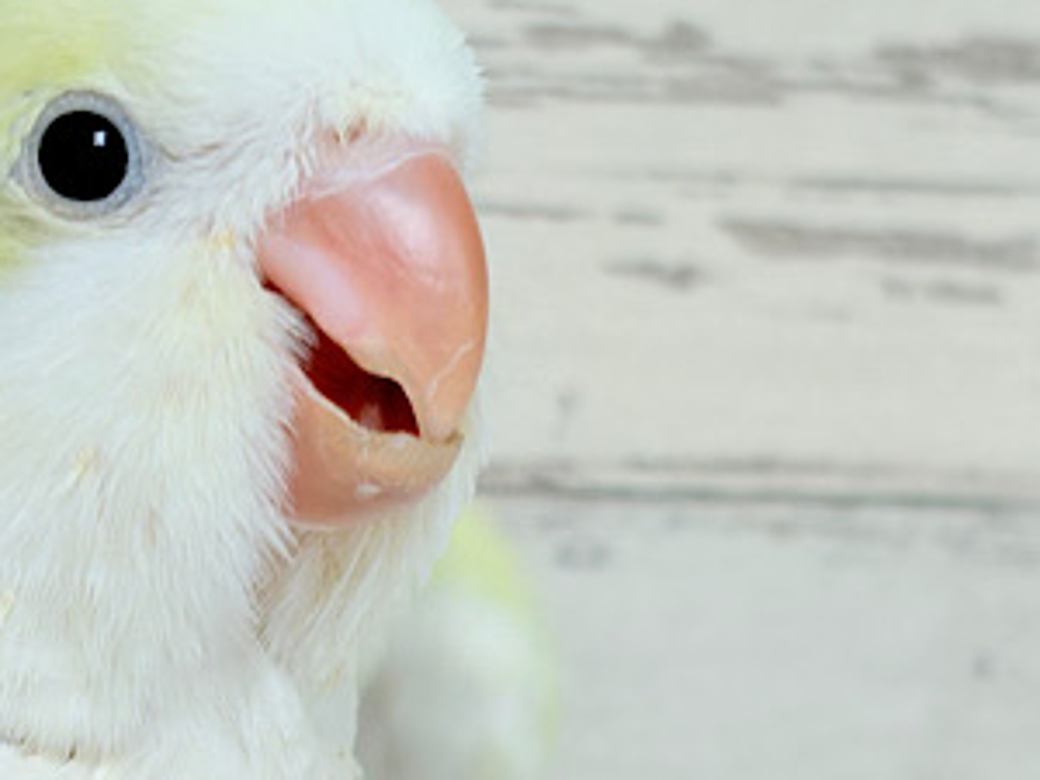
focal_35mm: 111
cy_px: 614
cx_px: 76
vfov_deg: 13.3
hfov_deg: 17.4
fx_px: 3335
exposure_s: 1/182
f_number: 1.6
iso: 40
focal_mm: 5.96
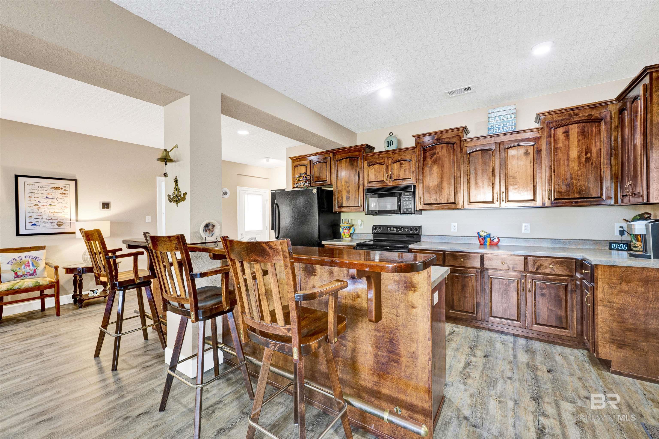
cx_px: 330
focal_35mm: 15
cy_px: 220
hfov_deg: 100.4
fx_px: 275
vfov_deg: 77.3
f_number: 11
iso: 500
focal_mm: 15
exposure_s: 1/5
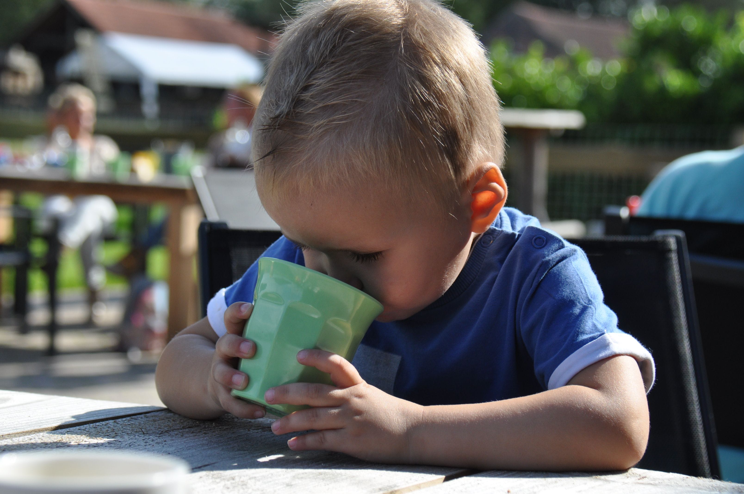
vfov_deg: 14.0
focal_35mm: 98
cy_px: 247
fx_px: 2013
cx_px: 372
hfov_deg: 20.9
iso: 400
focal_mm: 65
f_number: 5.3
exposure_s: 1/1000
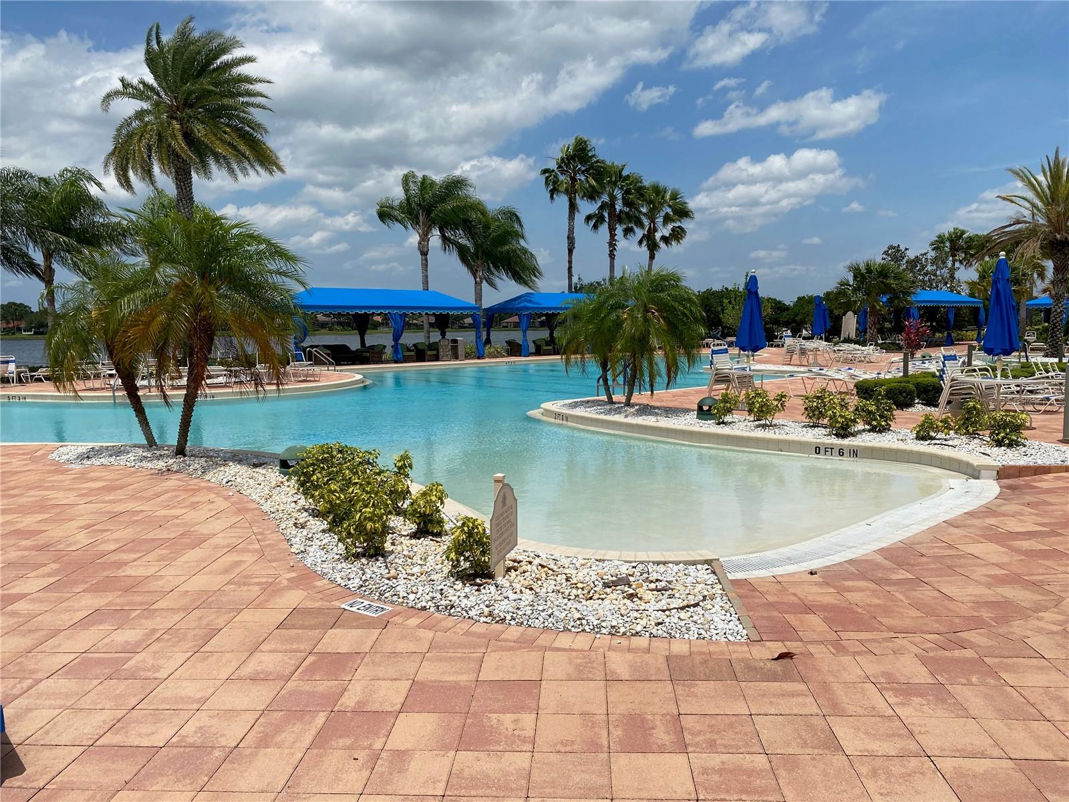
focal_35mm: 26
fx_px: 803
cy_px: 401
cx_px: 534
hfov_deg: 67.3
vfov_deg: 53.1
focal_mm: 4.25
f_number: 1.8
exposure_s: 1/7194
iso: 32
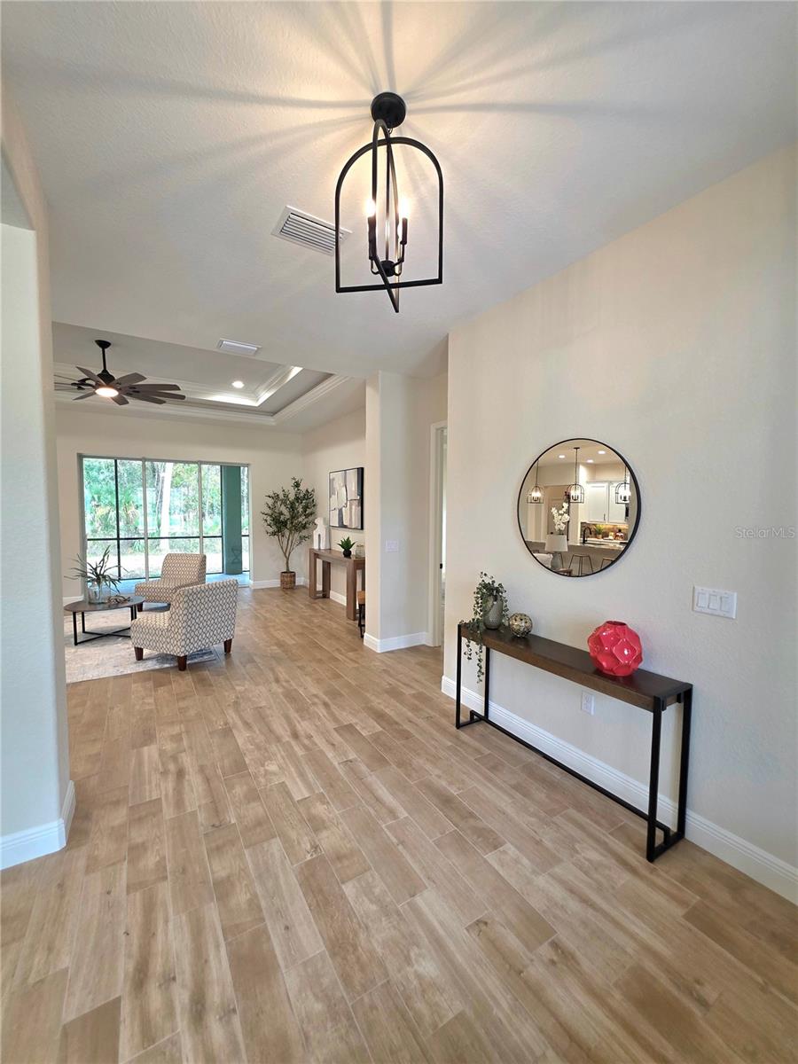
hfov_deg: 89.9
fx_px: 400
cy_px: 532
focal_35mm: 13
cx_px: 399
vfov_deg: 106.2
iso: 160
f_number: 1.9
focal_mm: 2.2
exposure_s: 1/120
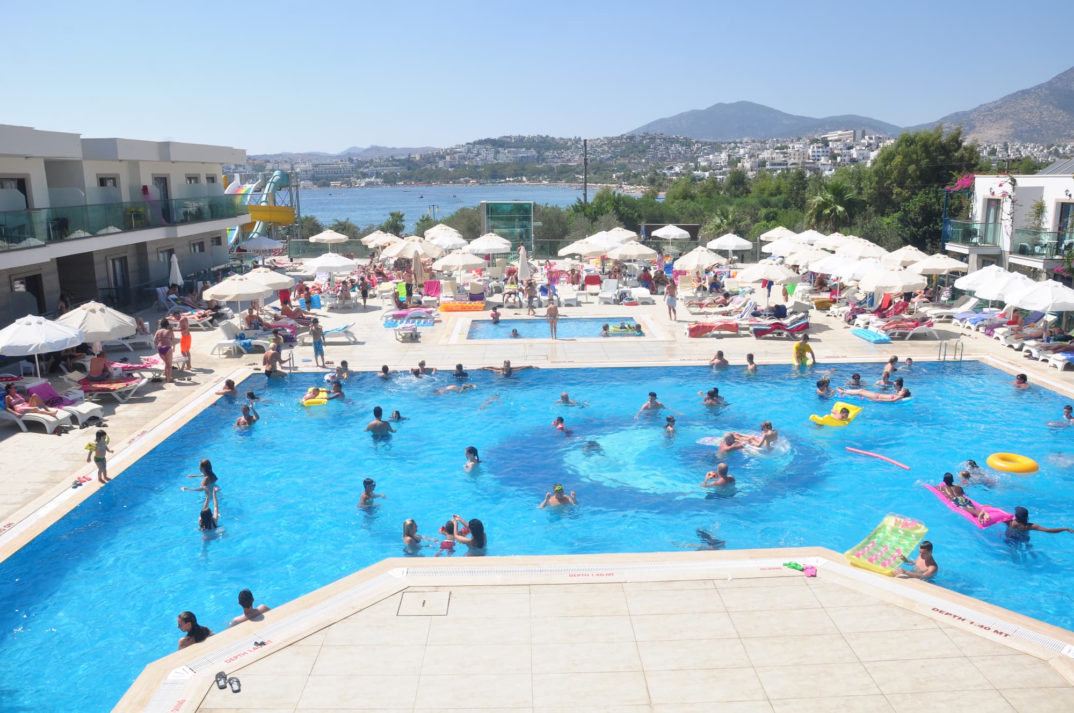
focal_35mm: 27
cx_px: 537
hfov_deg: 67.4
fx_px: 804
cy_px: 356
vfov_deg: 47.8
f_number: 13
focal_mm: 18
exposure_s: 1/200
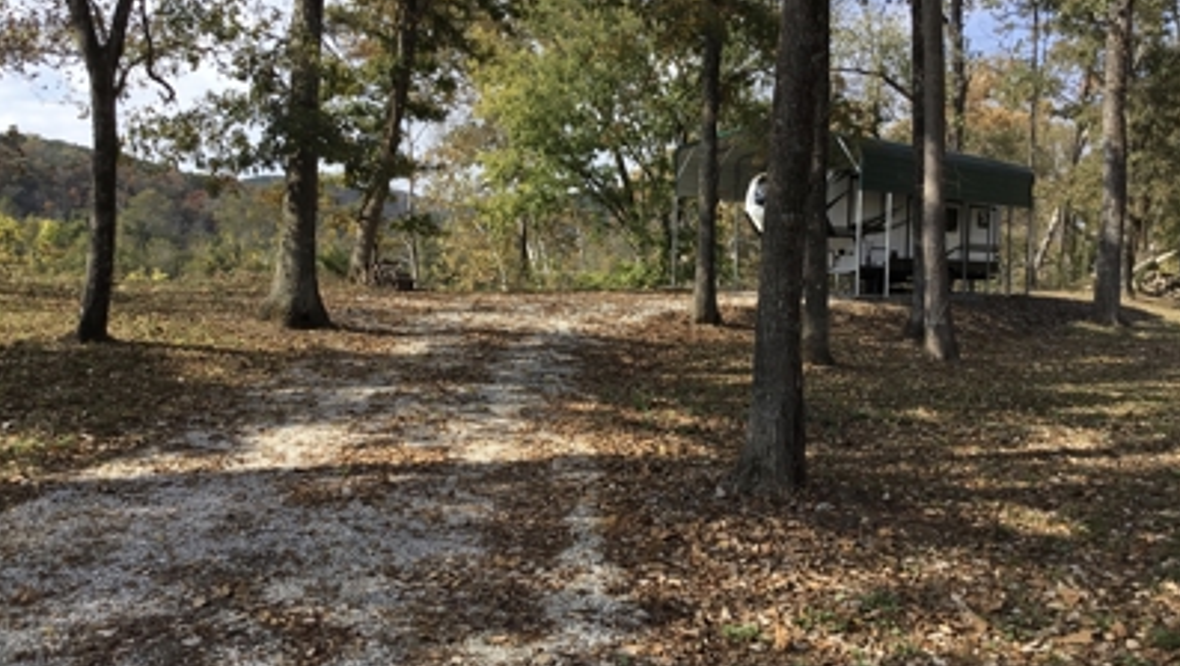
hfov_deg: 58.0
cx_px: 591
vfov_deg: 34.7
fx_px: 1065
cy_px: 291
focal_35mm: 34
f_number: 2.4
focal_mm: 3.3
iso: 25
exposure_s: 1/595
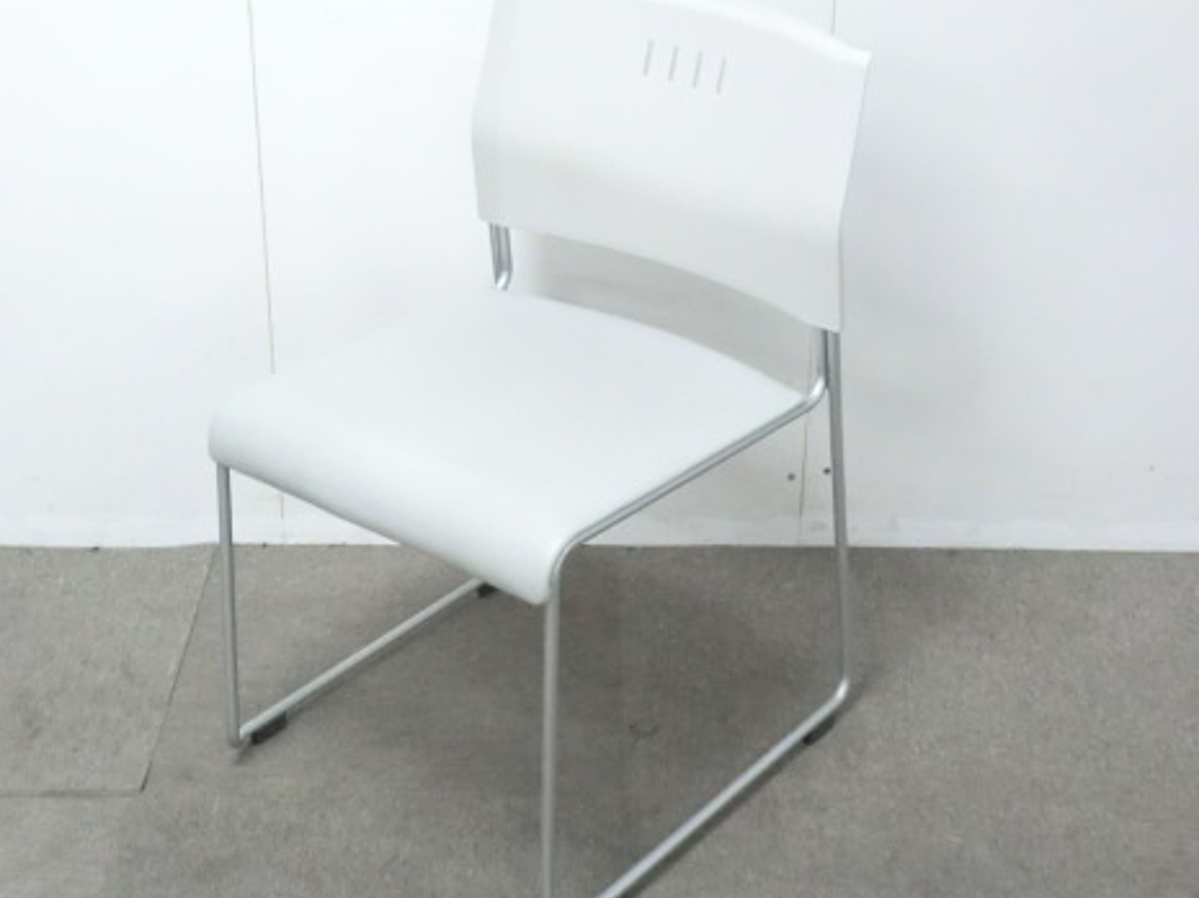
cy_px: 374
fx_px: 2146
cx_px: 572
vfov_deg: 23.6
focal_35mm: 62
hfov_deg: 31.2
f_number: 4.3
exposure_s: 1/40
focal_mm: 8.2
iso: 800
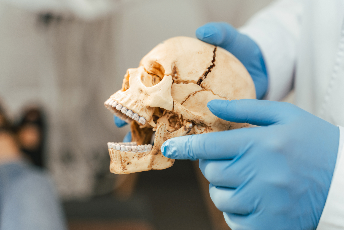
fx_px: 573
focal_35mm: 60
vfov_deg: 22.6
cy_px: 115
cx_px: 172
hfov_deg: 33.4
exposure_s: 1/250
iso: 100
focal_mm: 60
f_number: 2.8
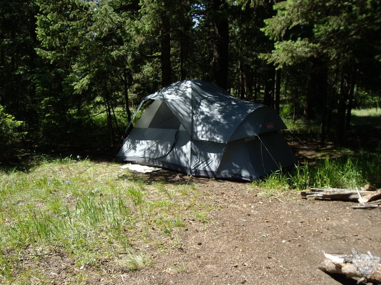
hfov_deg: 49.0
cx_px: 190
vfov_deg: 37.7
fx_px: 418
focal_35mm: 38
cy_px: 142
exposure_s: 1/160
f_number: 4.3
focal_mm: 6.2
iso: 50
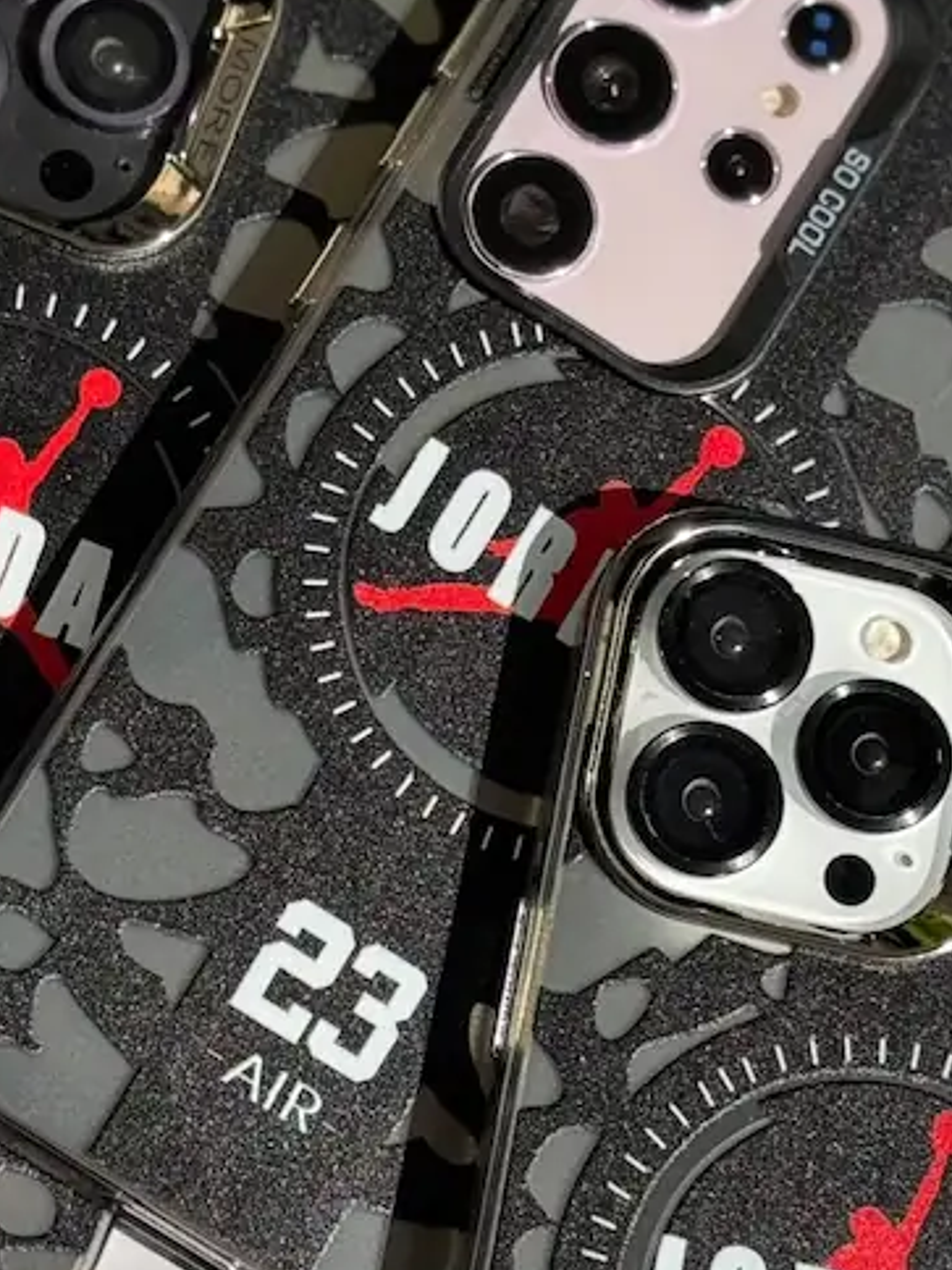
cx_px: 144
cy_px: 653
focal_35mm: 127
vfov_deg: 15.5
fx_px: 4657
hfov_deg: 11.6
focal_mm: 6.76
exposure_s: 1/2331
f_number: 1.78
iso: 64
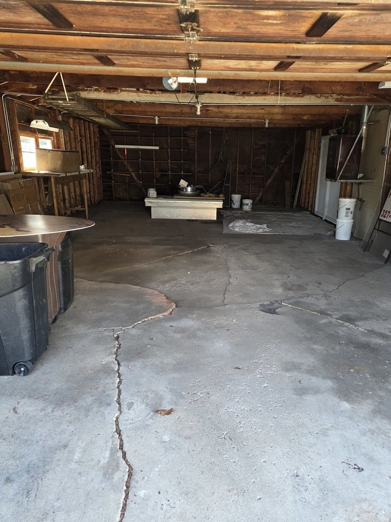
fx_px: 407
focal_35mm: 27
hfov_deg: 51.3
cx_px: 208
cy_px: 272
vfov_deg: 65.3
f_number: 1.7
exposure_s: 1/180
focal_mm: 6.25
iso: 200
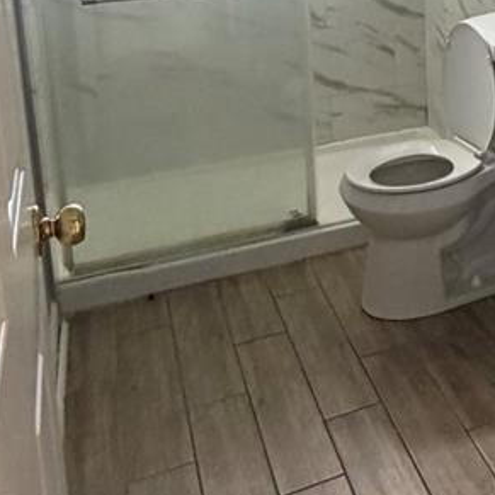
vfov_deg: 30.5
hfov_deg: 30.8
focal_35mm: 51
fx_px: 825
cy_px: -24
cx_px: 502
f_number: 2.2
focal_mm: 2.22
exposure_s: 1/84
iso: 320
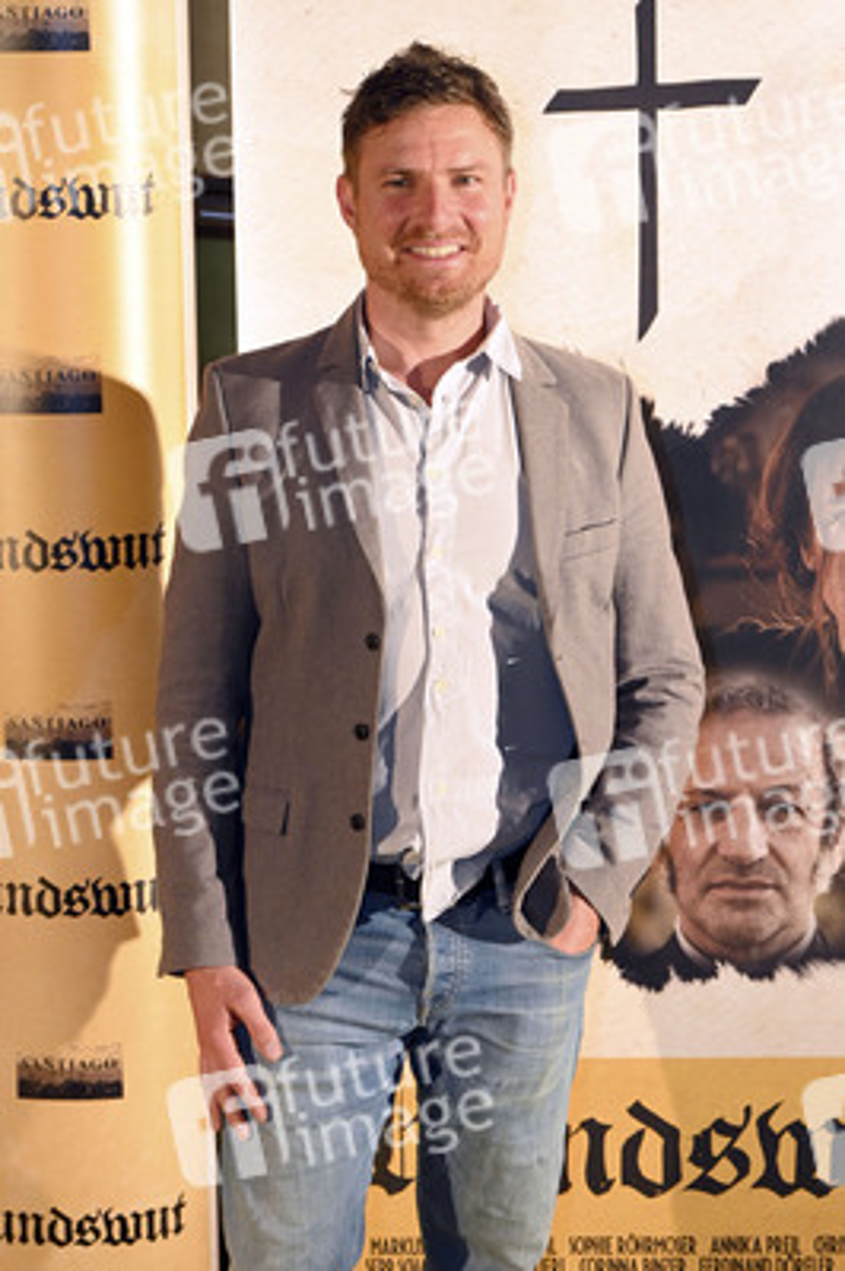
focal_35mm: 75
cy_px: 636
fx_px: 2645
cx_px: 422
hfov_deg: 18.2
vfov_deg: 27.0
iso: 2000
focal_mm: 75
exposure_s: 1/200
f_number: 6
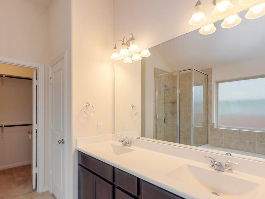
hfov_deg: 84.7
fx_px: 145
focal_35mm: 19
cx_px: 131
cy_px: 111
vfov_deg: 68.5
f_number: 4.5
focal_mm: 8
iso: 500
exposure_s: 1/50
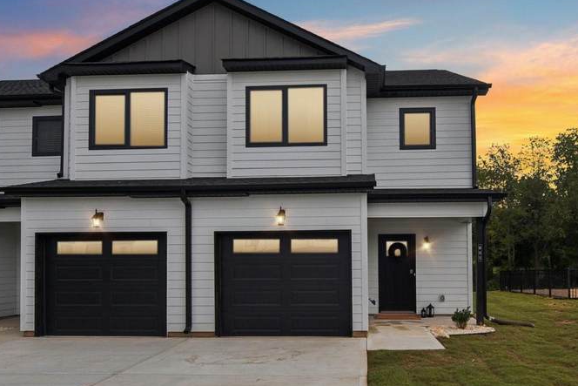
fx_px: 434
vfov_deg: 47.3
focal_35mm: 27
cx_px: 353
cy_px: 253
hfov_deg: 66.6
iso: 200
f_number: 9
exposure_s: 1/250
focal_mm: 14
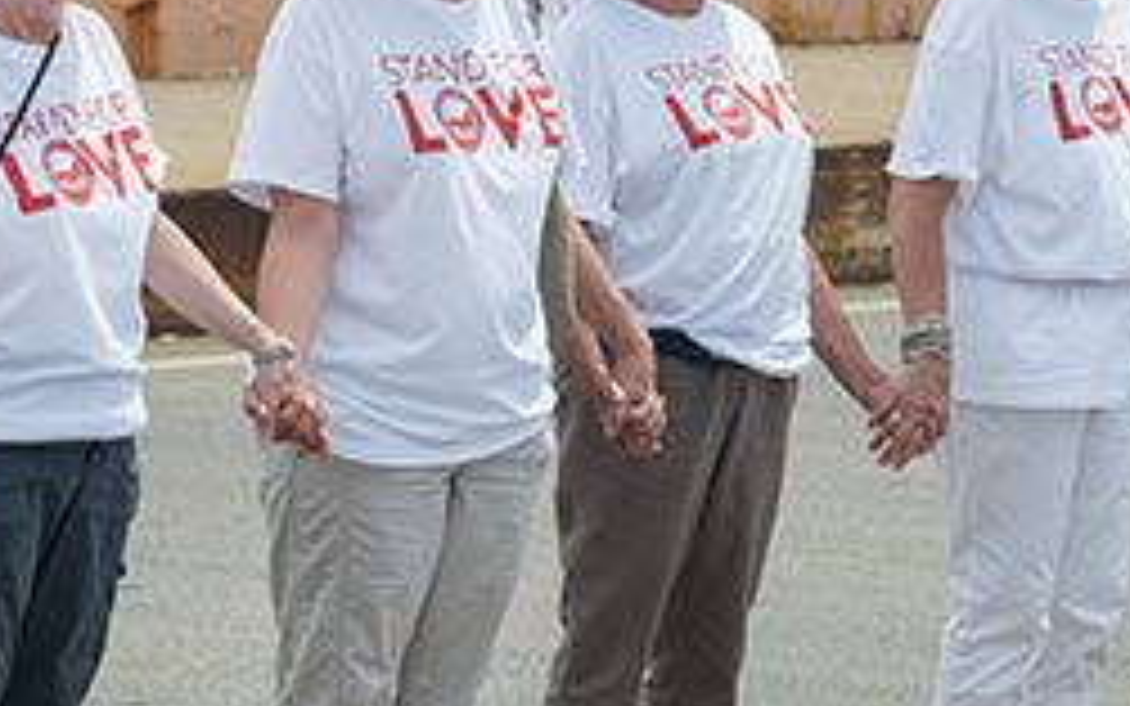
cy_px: 295
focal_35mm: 273
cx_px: 594
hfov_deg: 7.7
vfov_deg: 4.8
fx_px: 8409
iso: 320
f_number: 8
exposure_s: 1/1500
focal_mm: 116
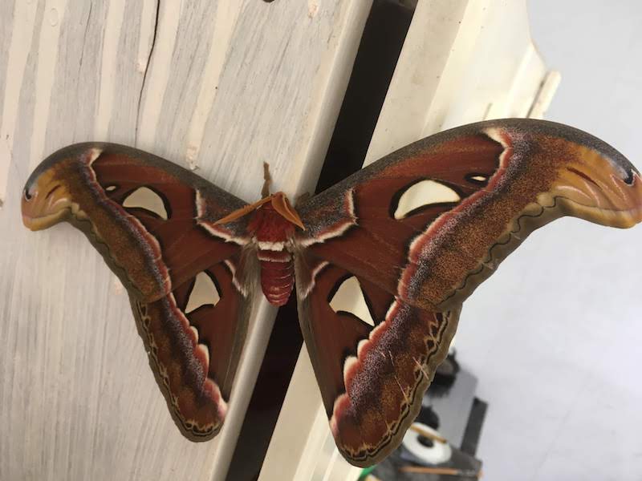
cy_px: 240
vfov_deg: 48.2
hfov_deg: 61.7
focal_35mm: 29
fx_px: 538
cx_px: 321
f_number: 2.2
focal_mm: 4.15
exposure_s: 1/33
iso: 40
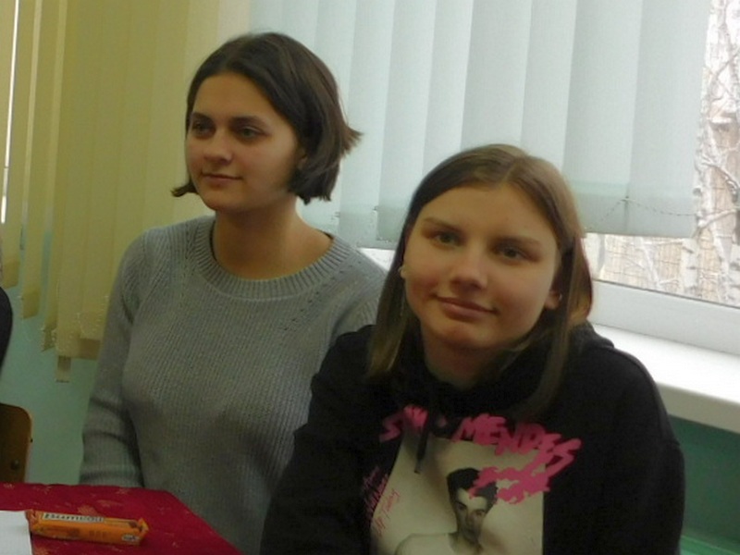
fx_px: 641
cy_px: 278
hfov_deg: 60.0
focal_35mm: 30
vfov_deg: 46.8
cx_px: 370
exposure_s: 1/40
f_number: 3.2
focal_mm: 5.3
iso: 125
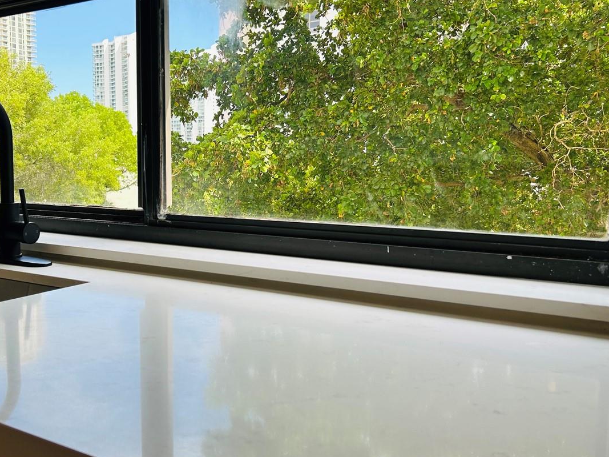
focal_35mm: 39
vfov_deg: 36.8
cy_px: 240
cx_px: 207
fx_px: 686
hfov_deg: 47.2
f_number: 1.5
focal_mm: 5.7
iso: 50
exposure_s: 1/360
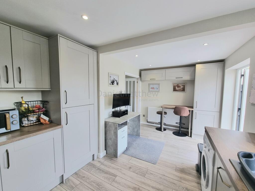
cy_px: 96
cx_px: 128
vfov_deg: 89.9
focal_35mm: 13
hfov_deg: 106.2
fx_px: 96
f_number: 2.2
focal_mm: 2.2
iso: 50
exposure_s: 1/100
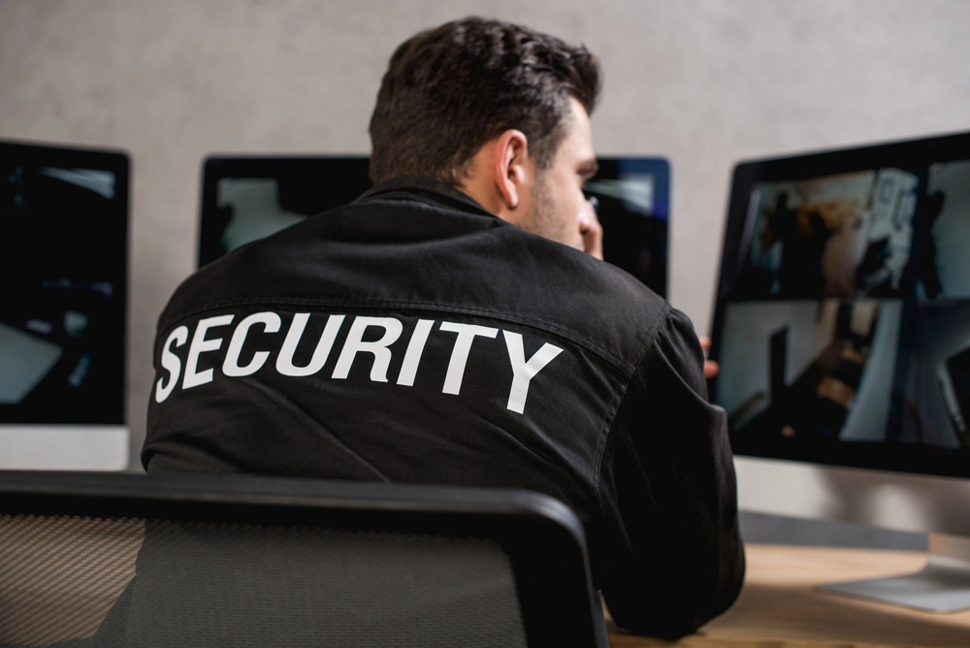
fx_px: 1348
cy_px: 324
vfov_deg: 27.0
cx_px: 485
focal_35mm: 50
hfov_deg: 39.6
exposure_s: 1/200
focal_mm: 50
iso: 80
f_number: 3.5
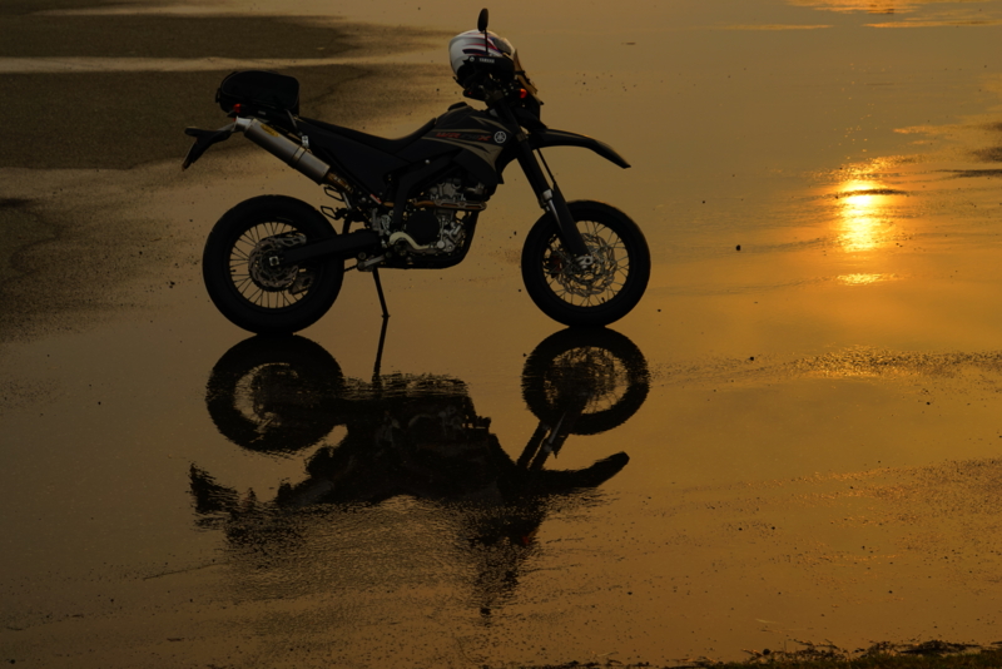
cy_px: 334
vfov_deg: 14.9
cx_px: 501
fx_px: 2561
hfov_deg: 22.1
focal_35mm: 92
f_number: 9
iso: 100
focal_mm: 92
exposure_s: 1/125
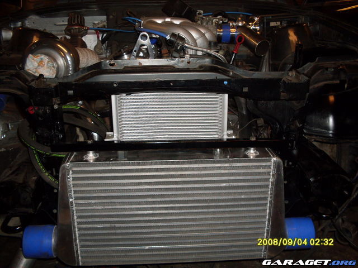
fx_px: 393
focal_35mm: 38
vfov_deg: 37.7
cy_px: 134
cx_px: 179
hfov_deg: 49.0
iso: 100
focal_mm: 6.3
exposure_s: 1/45
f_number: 2.8
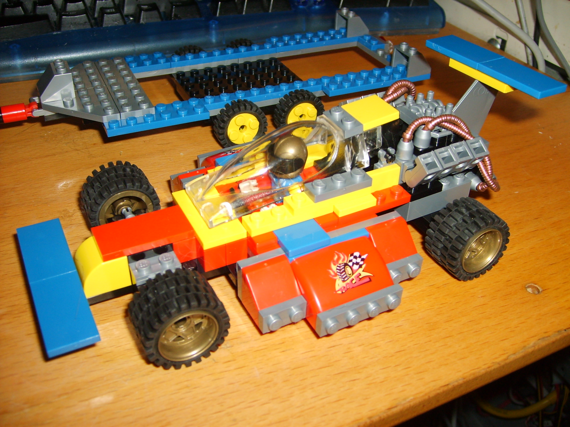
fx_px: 576
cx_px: 285
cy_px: 214
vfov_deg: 40.7
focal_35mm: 35
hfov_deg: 52.6
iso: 100
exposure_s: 1/30
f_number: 2.8
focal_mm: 5.8
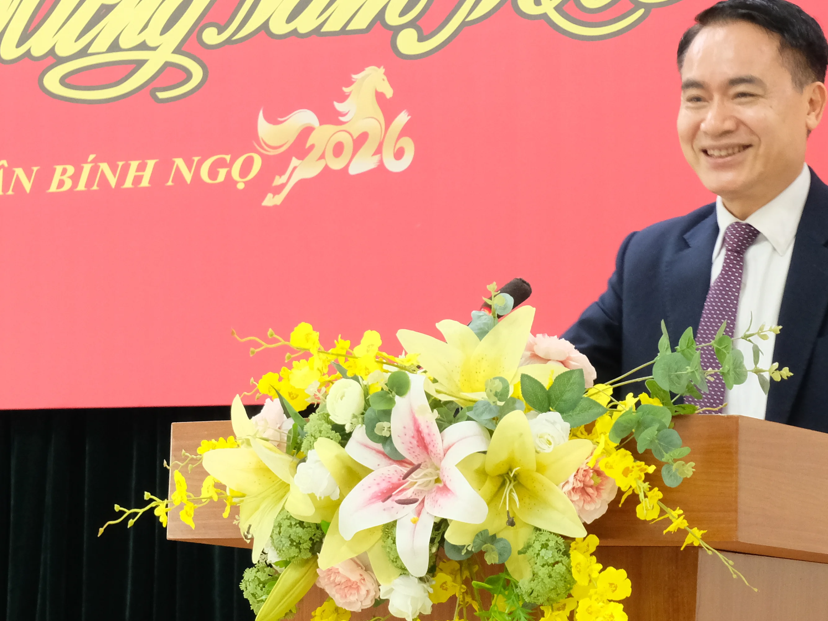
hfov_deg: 13.4
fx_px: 3516
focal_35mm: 147
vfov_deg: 10.1
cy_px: 191
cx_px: 474
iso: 3200
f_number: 5.6
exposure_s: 1/30
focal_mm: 45
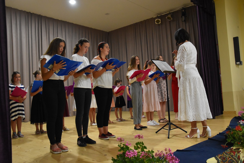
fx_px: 214
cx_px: 122
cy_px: 82
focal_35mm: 32
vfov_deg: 41.7
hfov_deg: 59.5
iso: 3200
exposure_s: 1/320
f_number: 3.8
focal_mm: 21
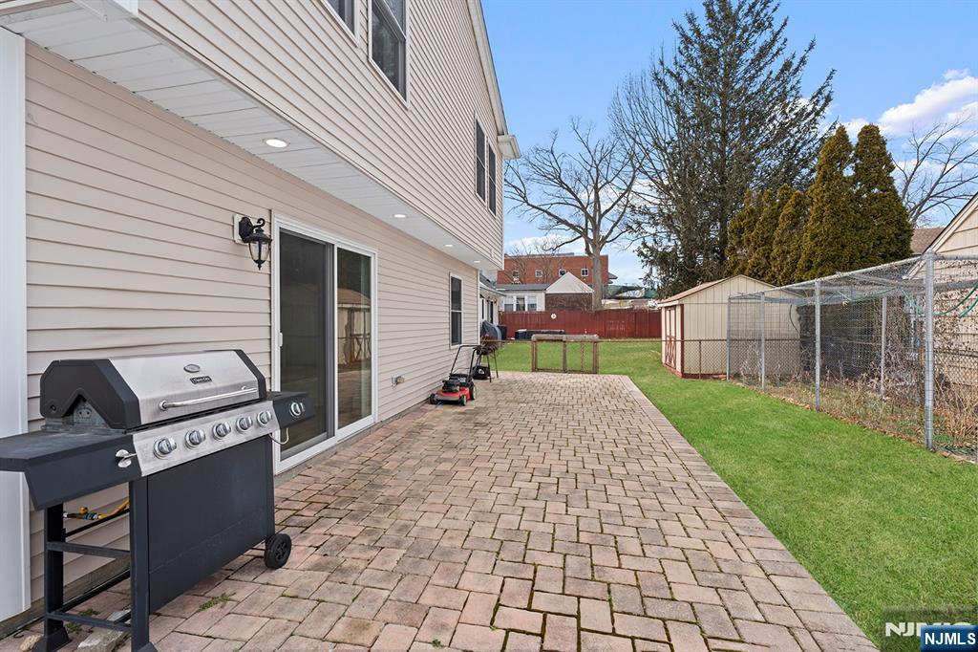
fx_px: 435
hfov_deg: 96.8
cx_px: 489
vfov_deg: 73.7
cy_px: 326
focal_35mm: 16
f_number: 8
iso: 100
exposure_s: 1/250
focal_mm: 16
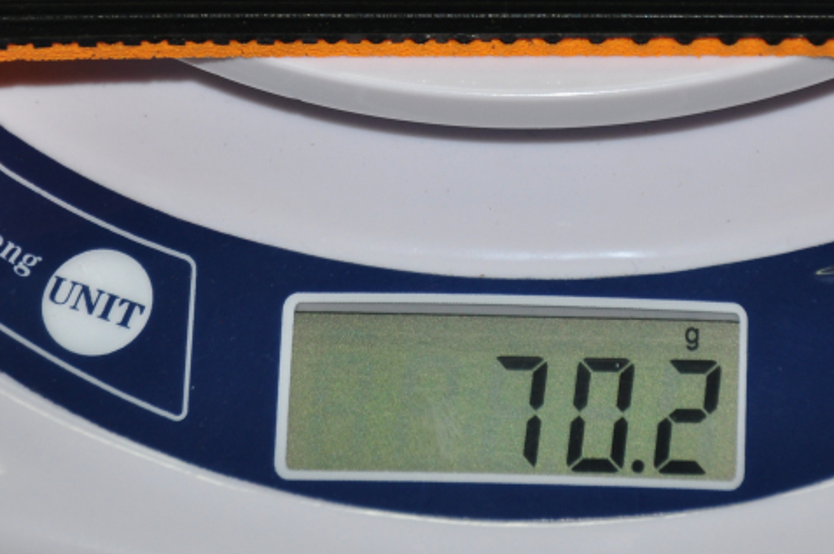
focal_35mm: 338
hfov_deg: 6.1
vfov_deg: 4.1
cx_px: 546
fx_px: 7824
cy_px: 0
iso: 200
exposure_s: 1/20
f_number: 5.6
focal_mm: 105
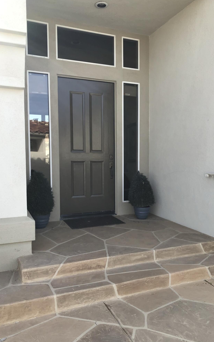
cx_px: 112
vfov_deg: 62.9
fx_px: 280
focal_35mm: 30
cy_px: 171
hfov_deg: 41.8
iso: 20
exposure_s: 1/585
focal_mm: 3.99
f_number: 1.8
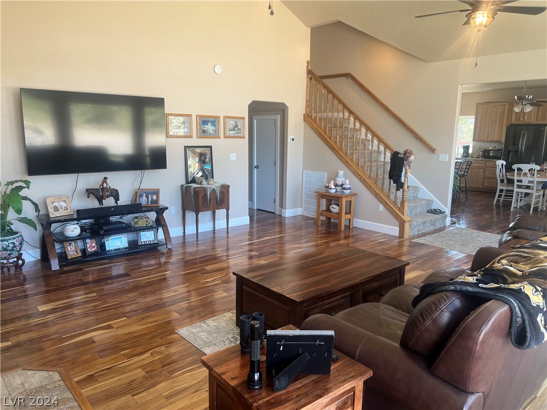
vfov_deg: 53.1
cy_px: 205
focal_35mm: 26
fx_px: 411
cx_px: 274
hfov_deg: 67.3
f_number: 1.5
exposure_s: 1/121
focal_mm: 5.7
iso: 64
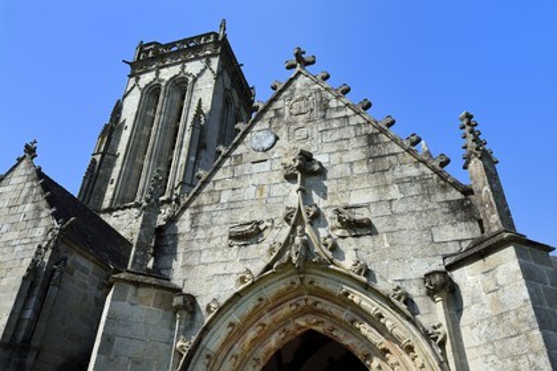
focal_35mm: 27
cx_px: 278
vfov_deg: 47.9
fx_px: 418
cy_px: 186
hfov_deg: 67.4
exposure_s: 1/250
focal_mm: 27
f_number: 11
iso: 200
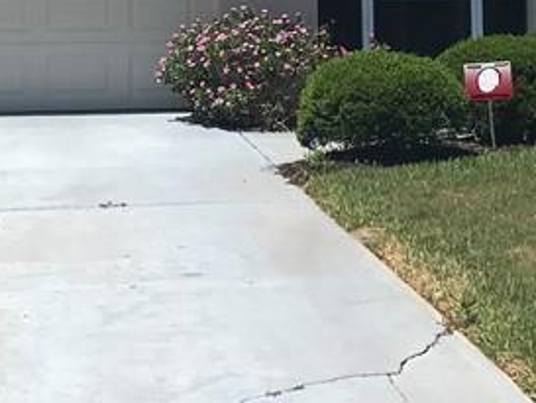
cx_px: 228
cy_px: -100
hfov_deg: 18.7
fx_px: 1627
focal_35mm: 105
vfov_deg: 13.6
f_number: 1.8
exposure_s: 1/4000
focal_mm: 3.99
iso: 20
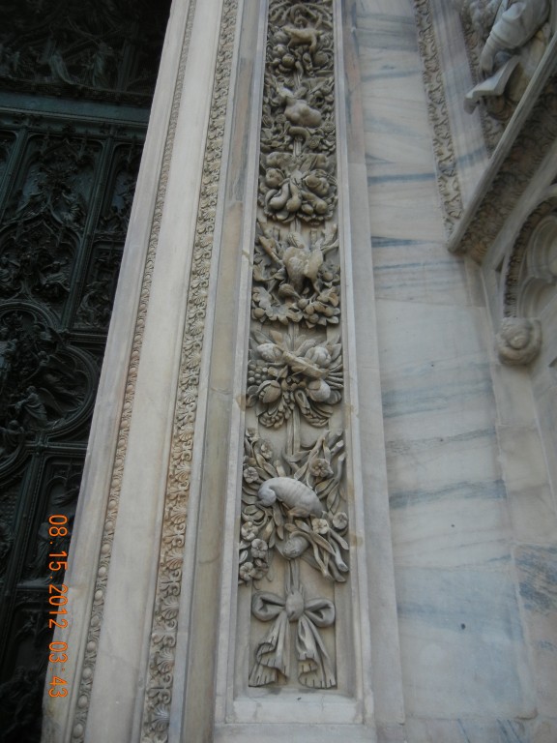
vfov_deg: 60.0
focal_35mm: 30
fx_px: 644
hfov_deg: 46.8
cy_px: 372
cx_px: 278
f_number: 3.5
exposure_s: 1/470
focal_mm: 5.4
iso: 160
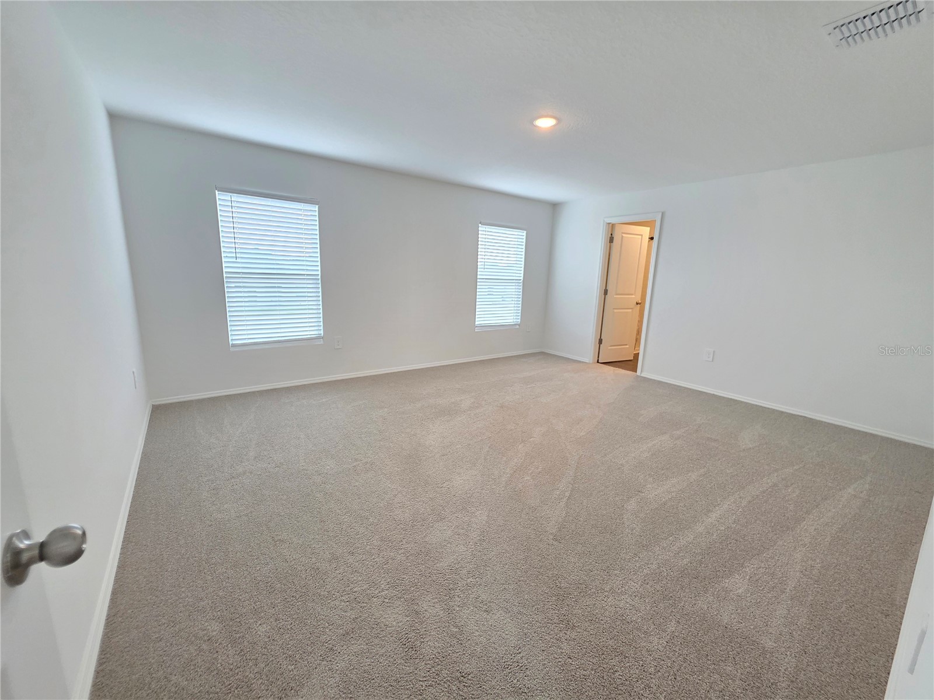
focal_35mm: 13
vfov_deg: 89.9
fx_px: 351
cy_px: 350
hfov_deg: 106.2
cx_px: 467
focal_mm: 2.2
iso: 250
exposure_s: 1/120
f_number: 1.9
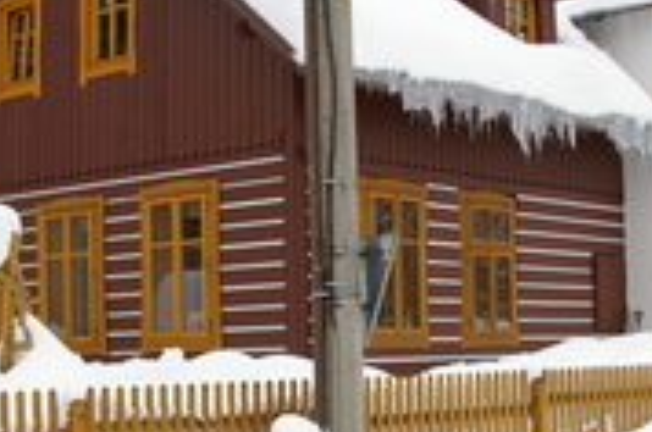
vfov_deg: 17.9
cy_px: 247
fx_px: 1374
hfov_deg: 26.7
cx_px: 330
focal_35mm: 76
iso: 200
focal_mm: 18
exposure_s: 1/125
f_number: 8
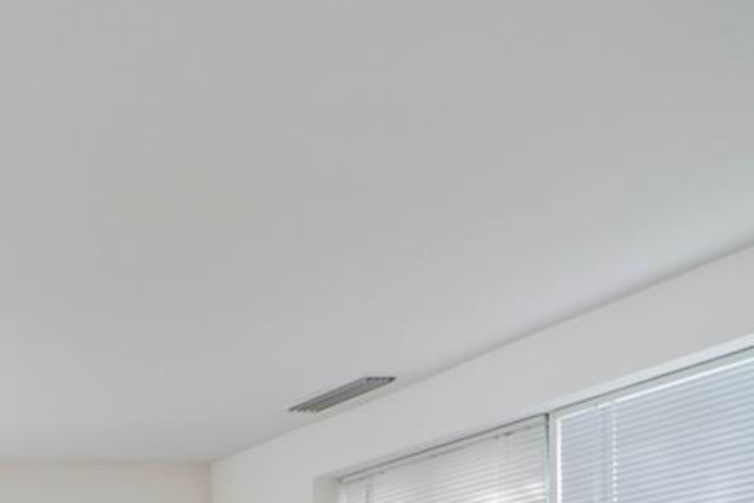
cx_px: -328
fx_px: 880
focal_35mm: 42
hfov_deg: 30.4
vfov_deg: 25.8
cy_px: 703
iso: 125
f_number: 6.7
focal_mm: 12
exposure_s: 1/60
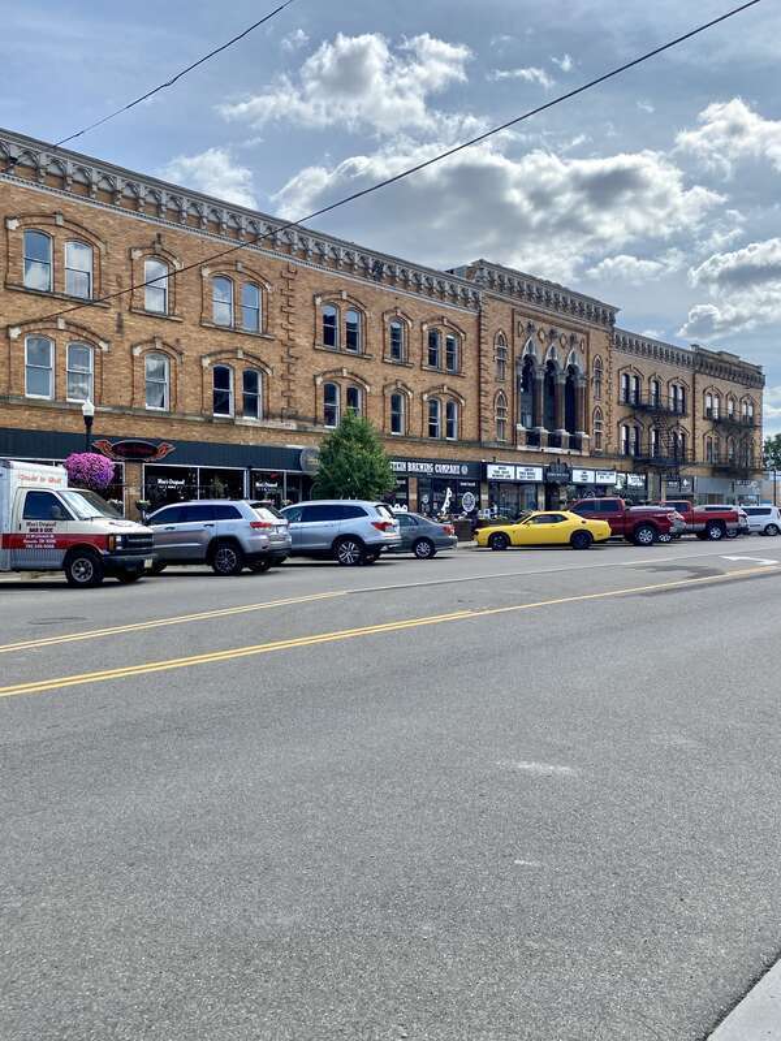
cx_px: 390
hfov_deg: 53.1
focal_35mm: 26
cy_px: 520
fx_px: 782
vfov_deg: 67.3
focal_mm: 4.25
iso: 32
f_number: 1.8
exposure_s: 1/3125
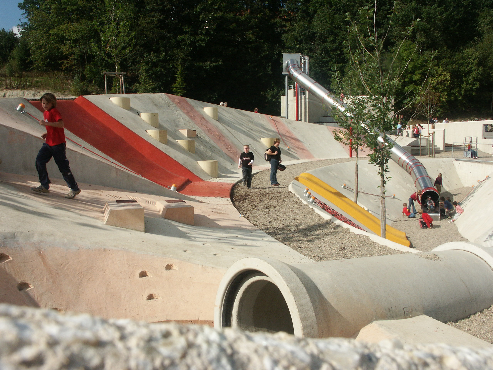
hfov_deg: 56.8
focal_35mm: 32
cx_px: 246
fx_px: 456
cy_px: 185
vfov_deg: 44.2
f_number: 8
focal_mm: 8.34
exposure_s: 1/500
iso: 100
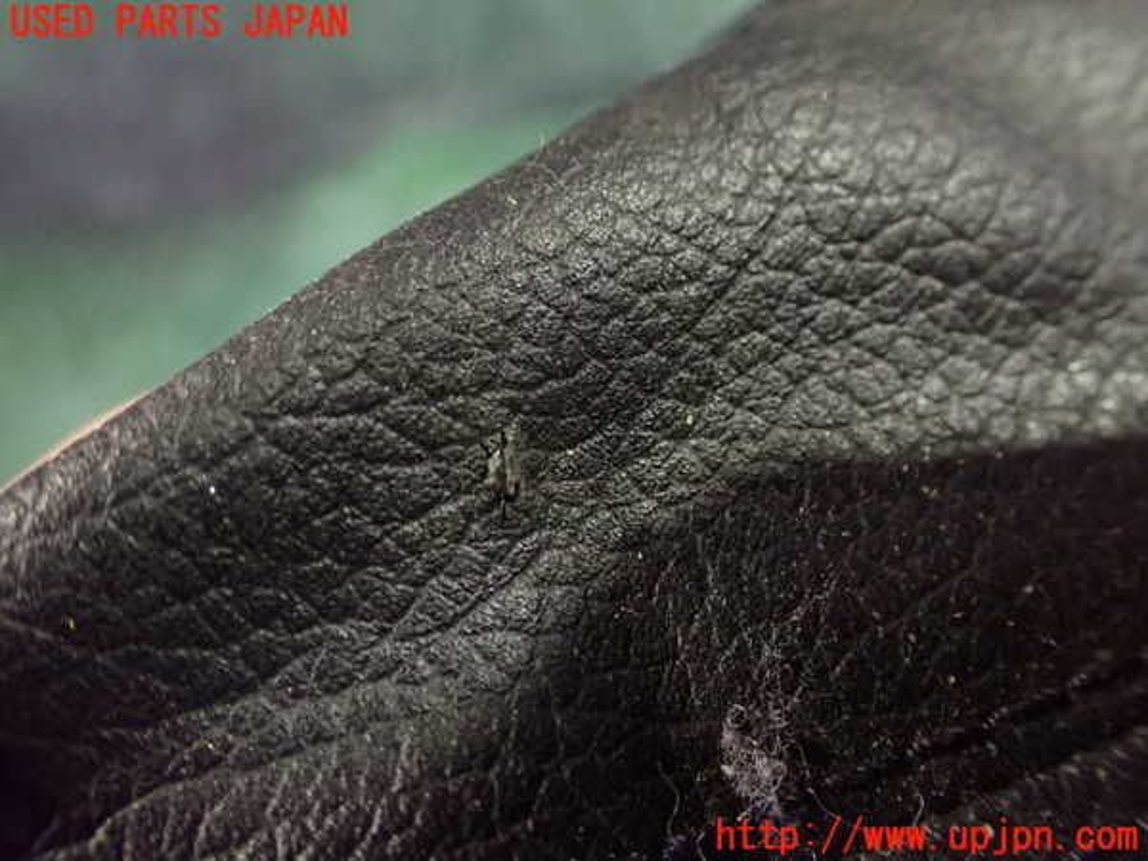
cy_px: 430
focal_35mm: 30
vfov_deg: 46.8
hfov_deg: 60.0
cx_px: 574
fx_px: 995
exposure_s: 1/30
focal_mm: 5.4
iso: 1250
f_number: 2.3
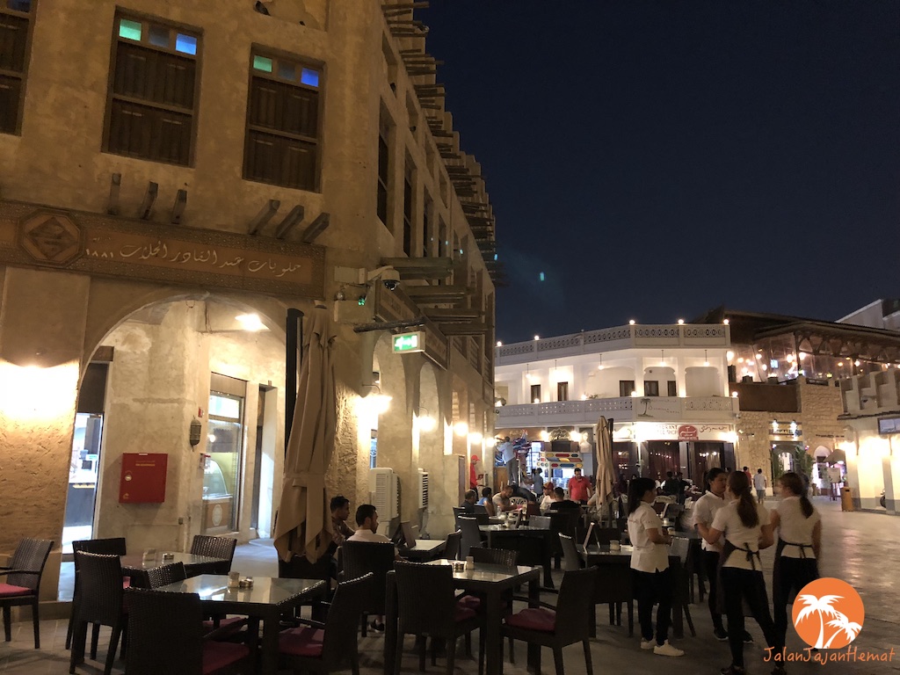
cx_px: 450
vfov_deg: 49.7
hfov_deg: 63.4
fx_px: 728
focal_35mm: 28
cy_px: 338
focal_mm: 4
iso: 100
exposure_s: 1/4
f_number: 1.8
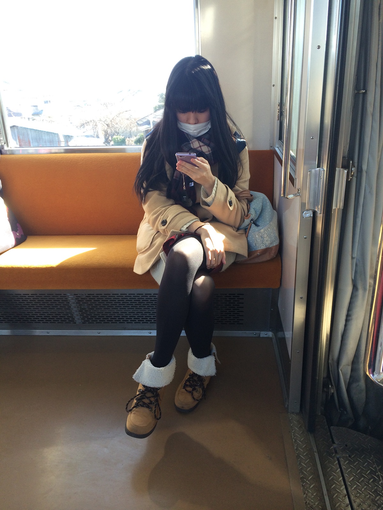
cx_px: 192
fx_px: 442
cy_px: 255
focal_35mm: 30
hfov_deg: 46.8
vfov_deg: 60.0
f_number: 2.2
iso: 50
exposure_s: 1/120
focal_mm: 4.12
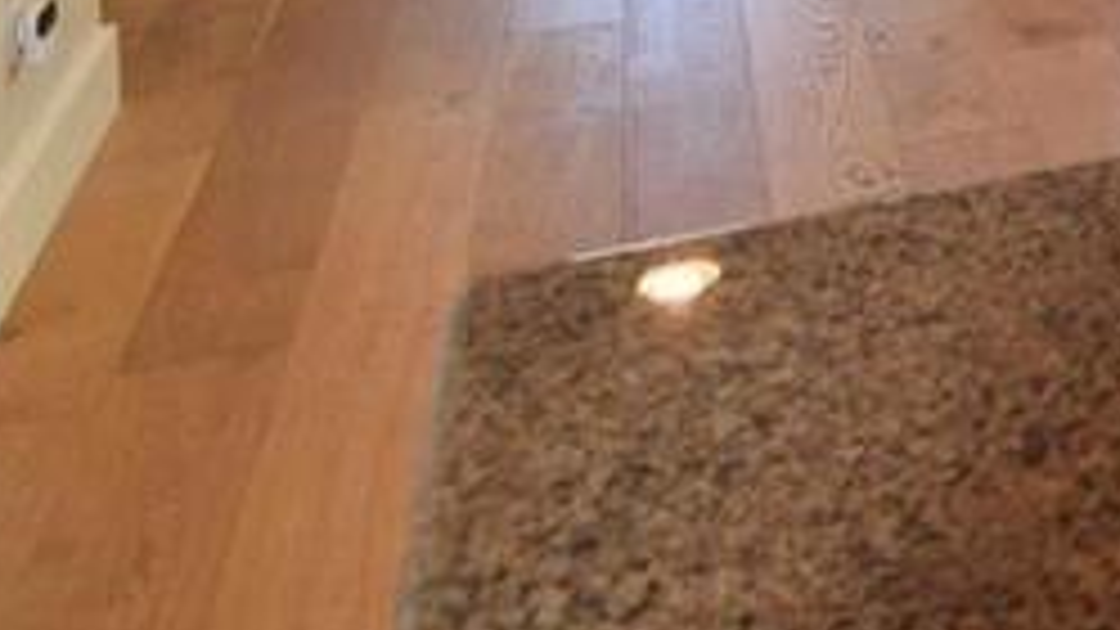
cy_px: -680
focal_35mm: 71
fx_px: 2113
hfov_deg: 22.0
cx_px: 1871
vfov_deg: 14.0
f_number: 5
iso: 800
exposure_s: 1/100
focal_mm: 11
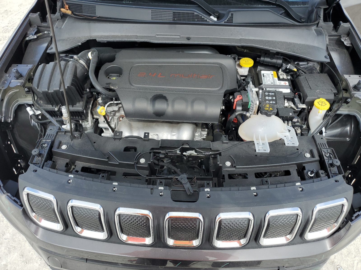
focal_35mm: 26
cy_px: 135
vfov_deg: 53.1
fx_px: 271
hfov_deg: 67.3
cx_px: 180
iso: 50
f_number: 1.5
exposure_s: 1/1000
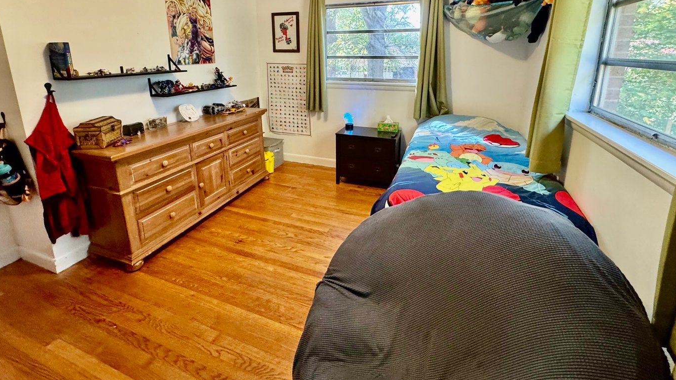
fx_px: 305
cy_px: 118
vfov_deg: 61.9
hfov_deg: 95.9
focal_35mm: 17
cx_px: 334
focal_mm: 2.22
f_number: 2.2
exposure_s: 1/60
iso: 400
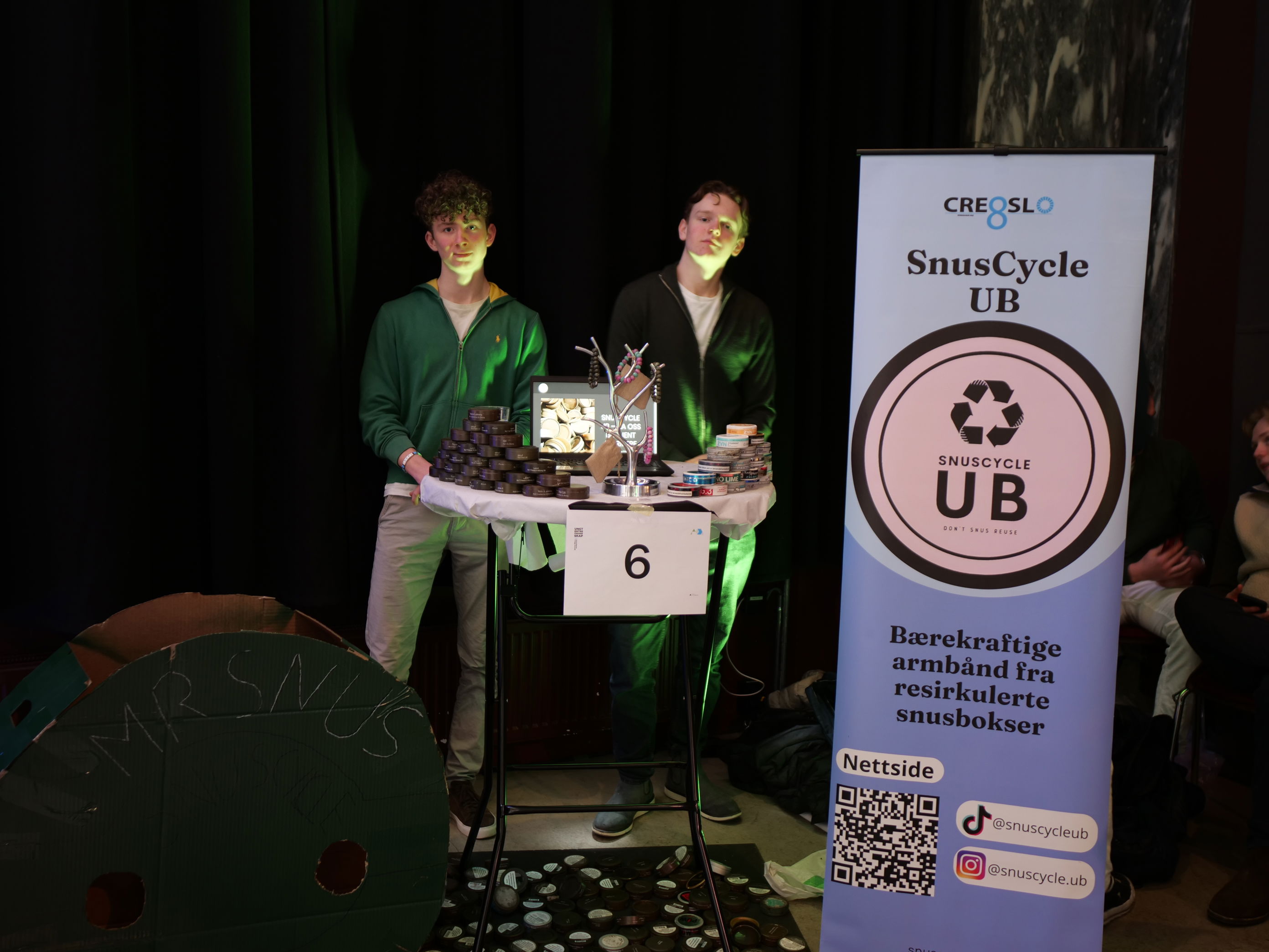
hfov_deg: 56.8
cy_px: 476
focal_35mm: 32
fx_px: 1173
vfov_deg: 44.2
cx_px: 634
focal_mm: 16
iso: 200
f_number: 1.4
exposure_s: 1/10
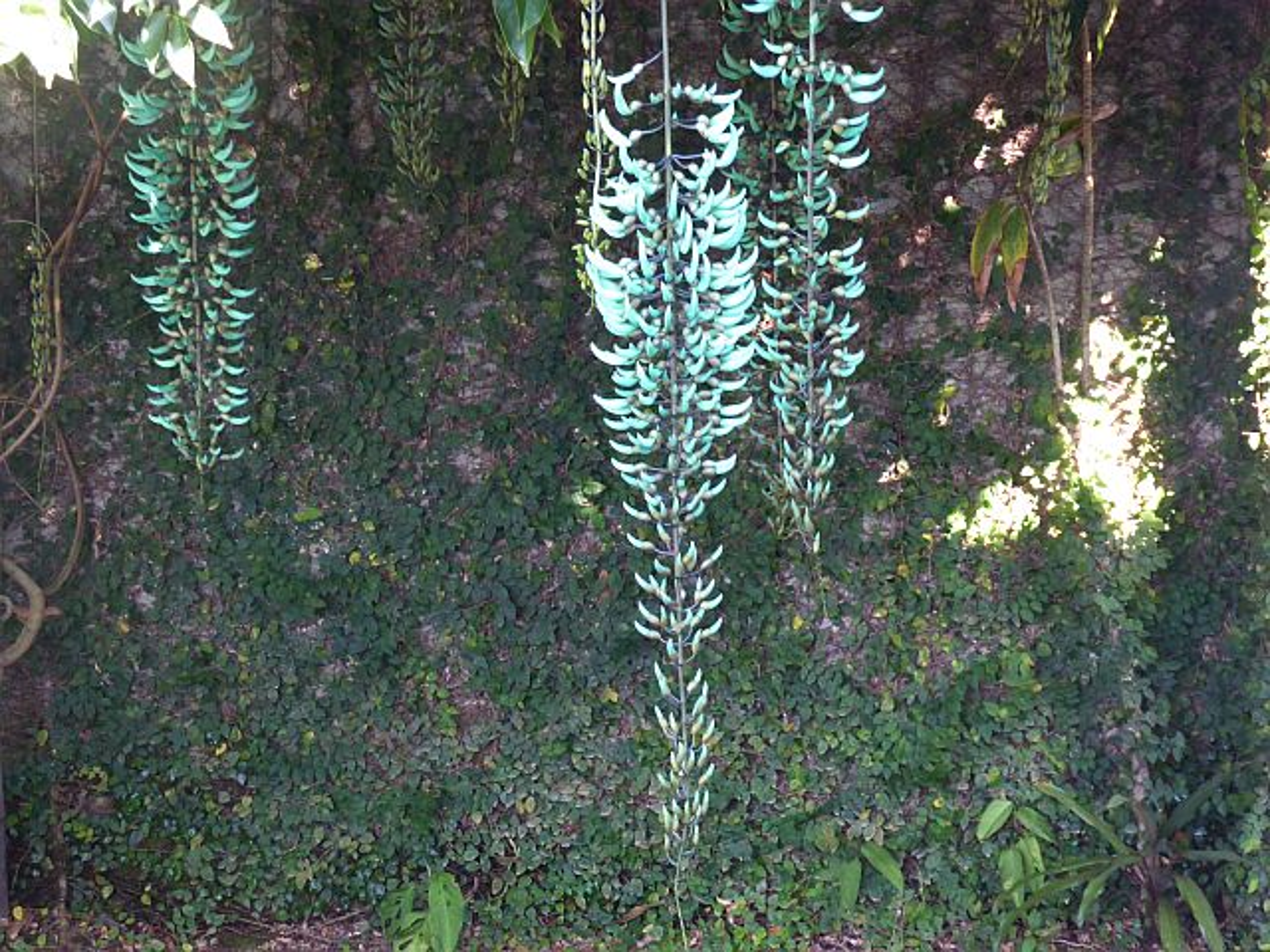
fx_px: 4659
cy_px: 476
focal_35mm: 127
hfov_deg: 15.5
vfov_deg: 11.7
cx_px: 635
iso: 800
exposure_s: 1/60
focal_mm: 20.6
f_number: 5.1
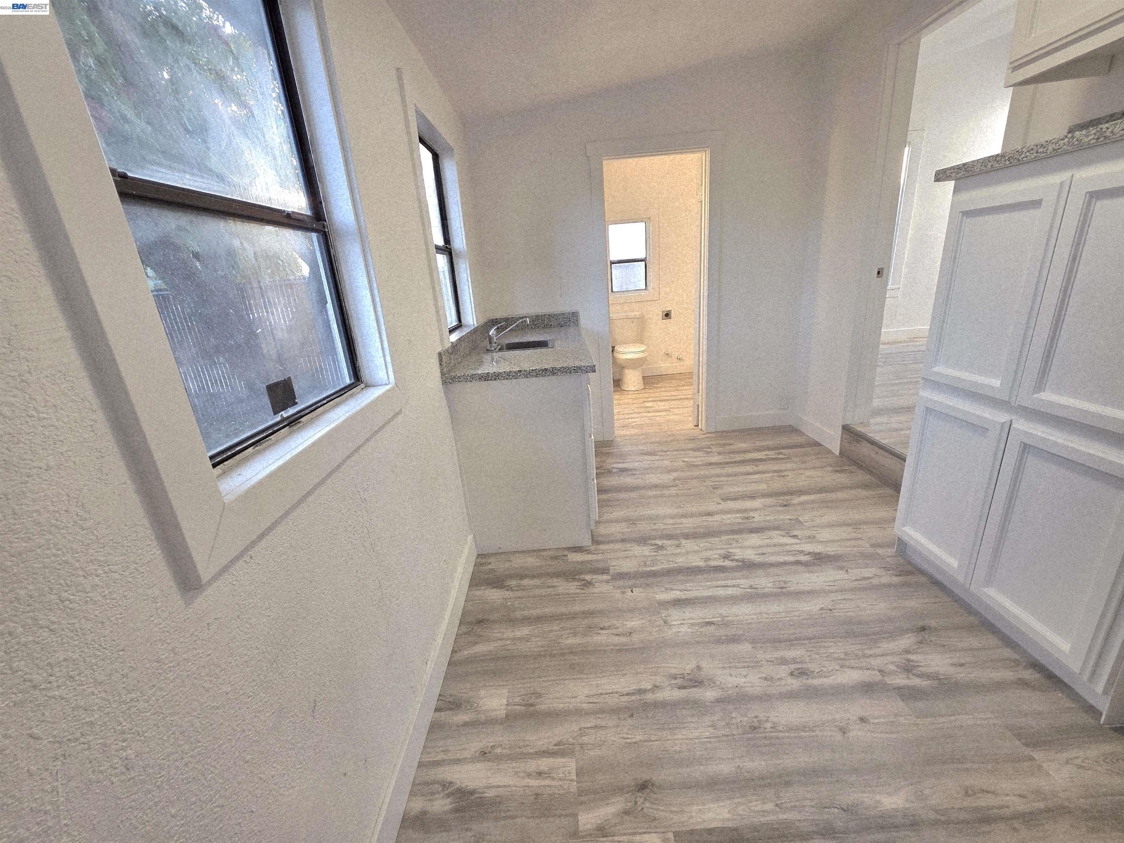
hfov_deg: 106.2
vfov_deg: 89.9
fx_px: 422
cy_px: 422
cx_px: 562
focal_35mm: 13
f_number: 1.9
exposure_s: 1/120
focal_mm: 2.2
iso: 80
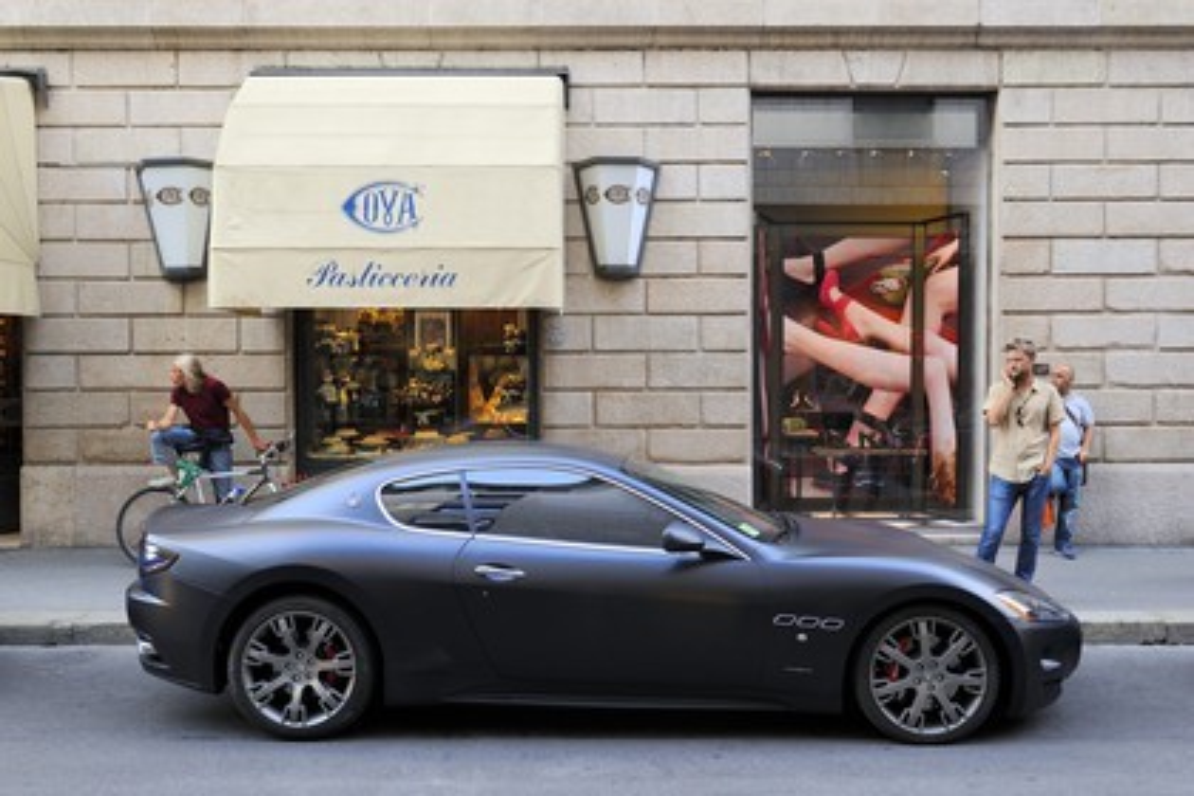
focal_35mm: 36
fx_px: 1194
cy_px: 398
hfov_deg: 53.1
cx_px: 597
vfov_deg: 36.9
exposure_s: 1/80
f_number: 5.6
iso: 800
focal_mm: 36
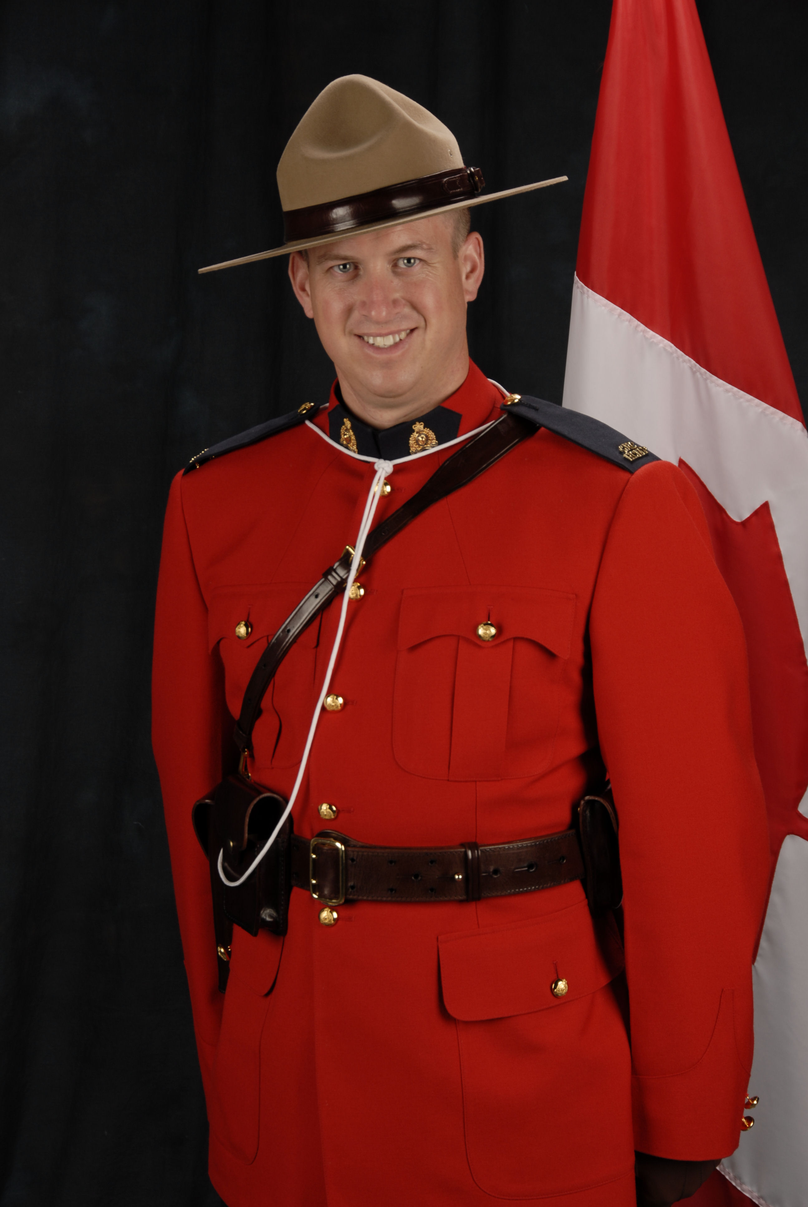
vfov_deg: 17.0
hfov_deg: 11.5
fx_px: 4028
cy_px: 604
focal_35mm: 120
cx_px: 404
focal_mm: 80
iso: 100
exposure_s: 1/125
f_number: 9
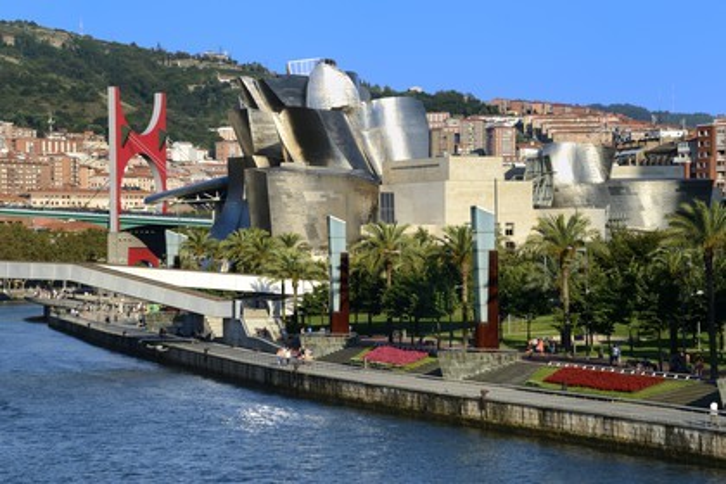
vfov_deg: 11.2
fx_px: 2460
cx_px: 363
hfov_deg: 16.8
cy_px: 242
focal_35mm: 122
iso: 200
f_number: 13
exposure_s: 1/250
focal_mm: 122
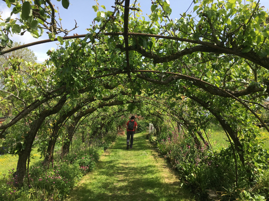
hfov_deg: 61.7
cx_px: 134
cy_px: 100
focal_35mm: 29
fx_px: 225
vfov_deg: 48.2
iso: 25
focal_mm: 4.15
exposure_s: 1/785
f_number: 2.2
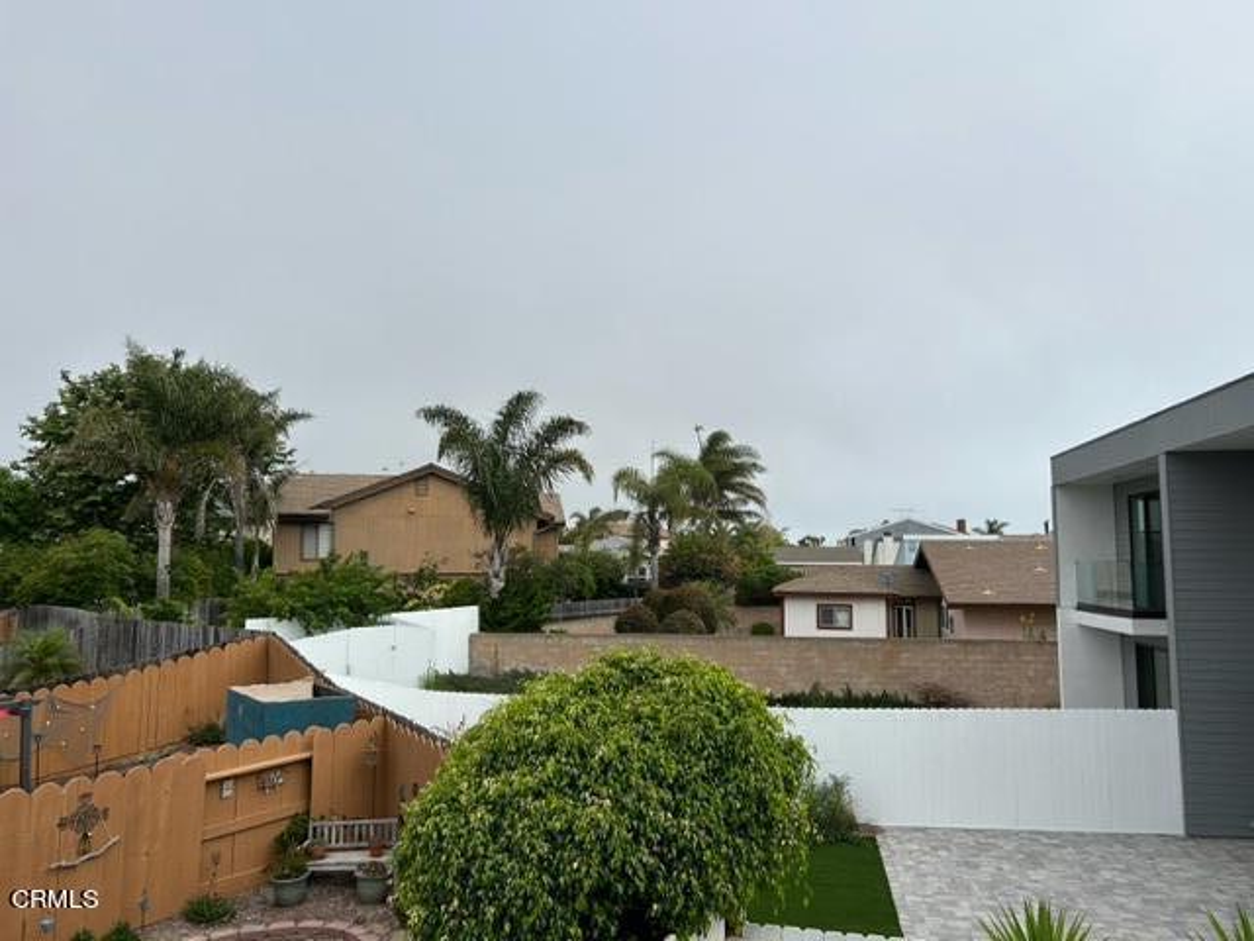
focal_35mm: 26
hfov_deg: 67.3
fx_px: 942
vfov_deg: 53.1
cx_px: 627
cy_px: 470
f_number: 1.5
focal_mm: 5.7
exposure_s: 1/8000
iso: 50
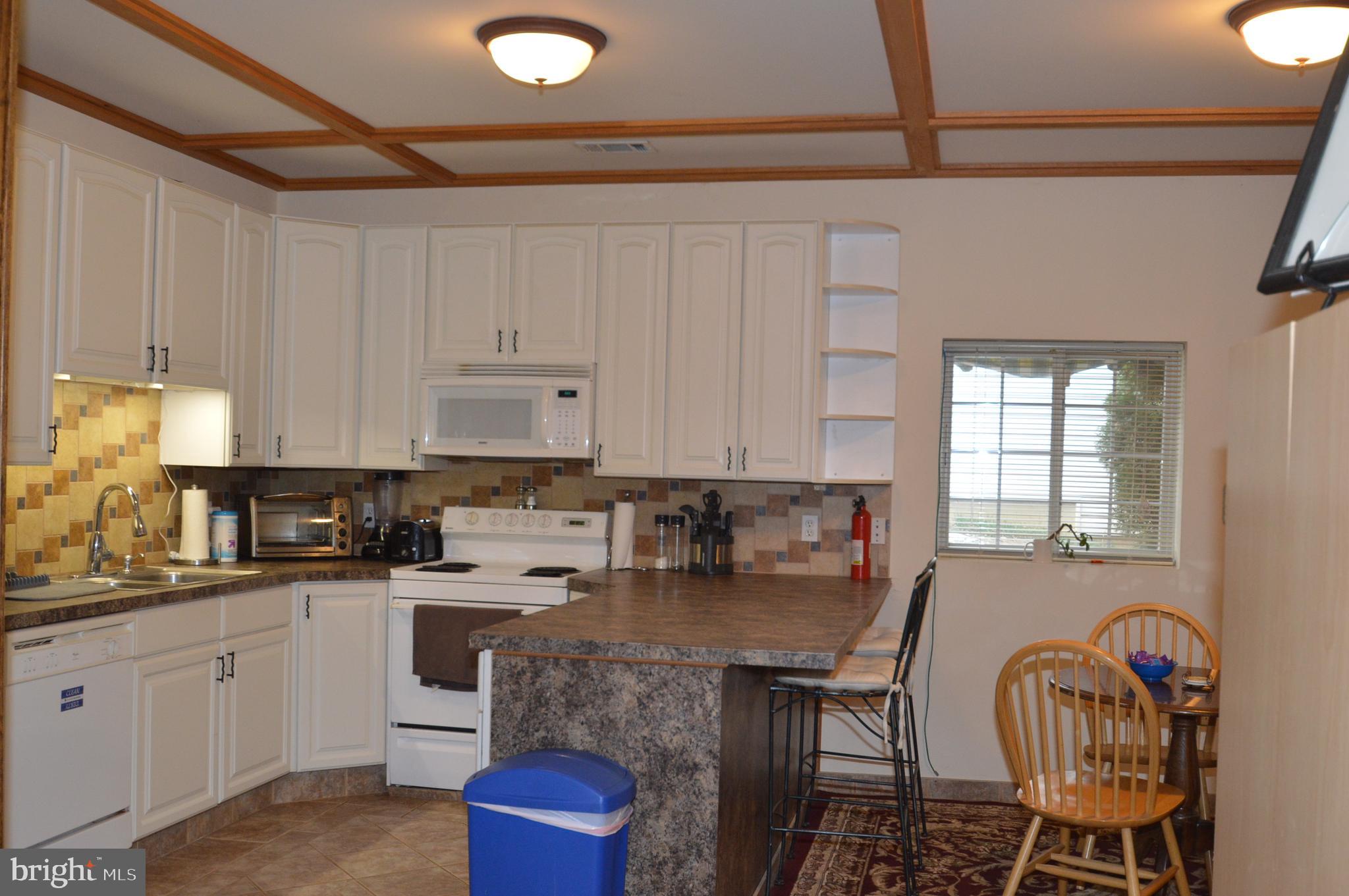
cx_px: 674
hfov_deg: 53.2
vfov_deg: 36.8
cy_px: 448
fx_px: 1348
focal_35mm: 36
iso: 900
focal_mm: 24
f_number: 4.5
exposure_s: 1/60
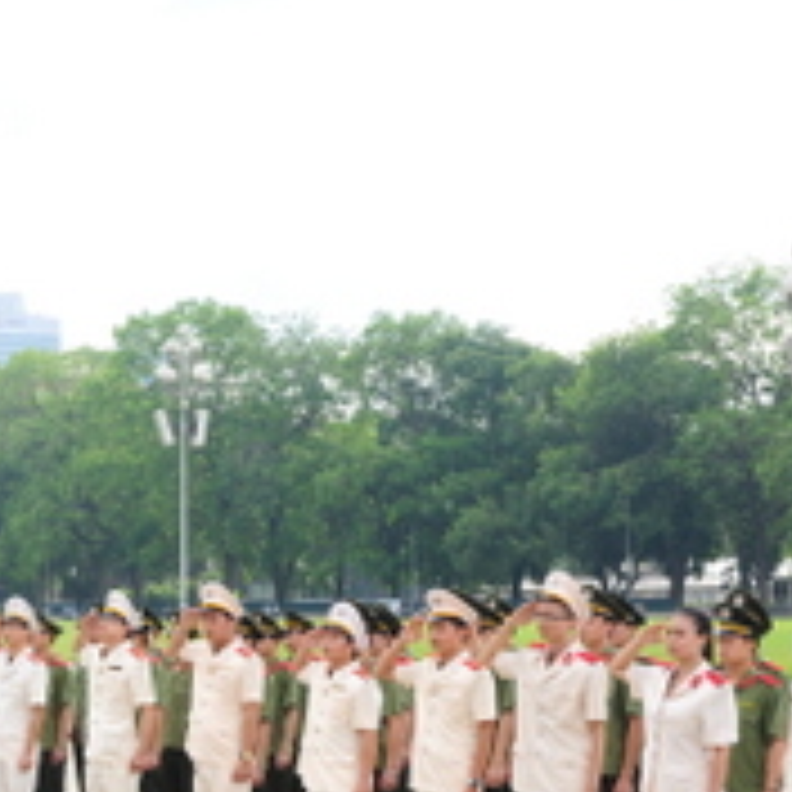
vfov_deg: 18.4
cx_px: -126
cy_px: 603
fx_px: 2433
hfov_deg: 17.7
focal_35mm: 94
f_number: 9
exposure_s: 1/125
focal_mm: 26
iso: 200
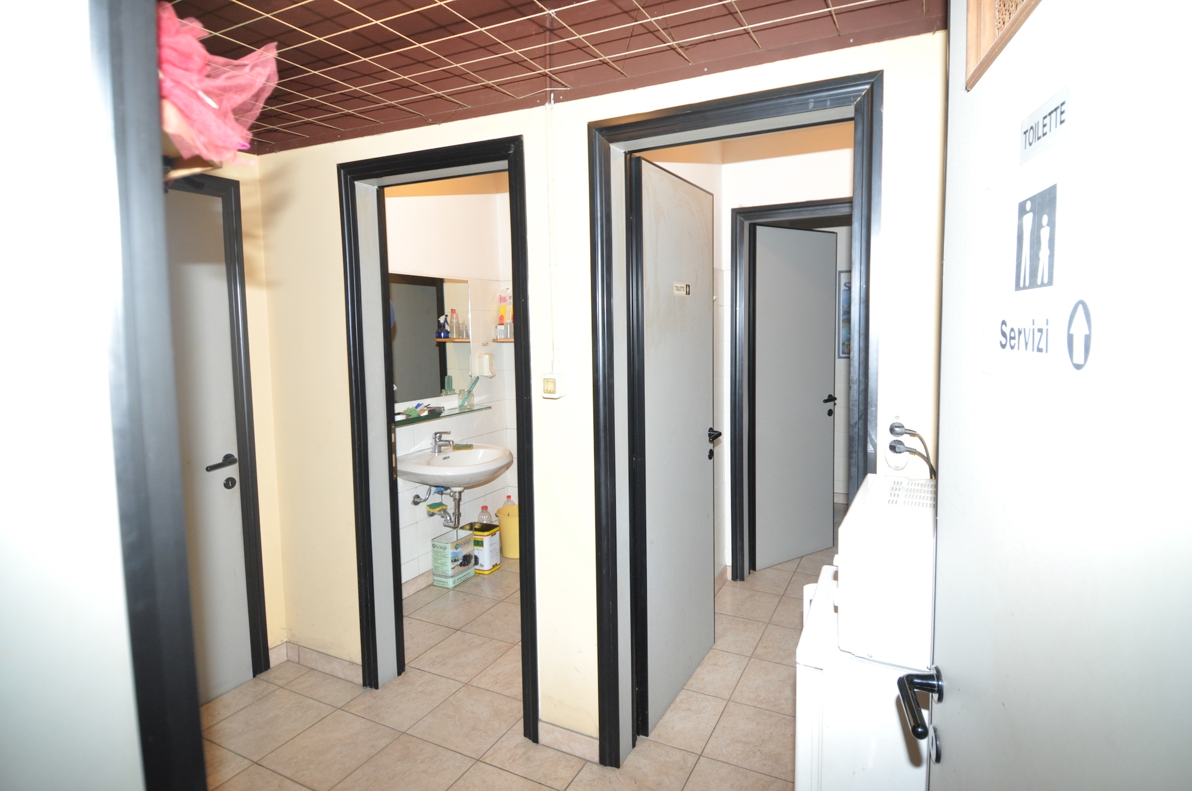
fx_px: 595
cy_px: 396
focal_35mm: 18
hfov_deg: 90.1
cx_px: 596
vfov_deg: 67.2
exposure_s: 1/60
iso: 800
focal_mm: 12
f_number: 4
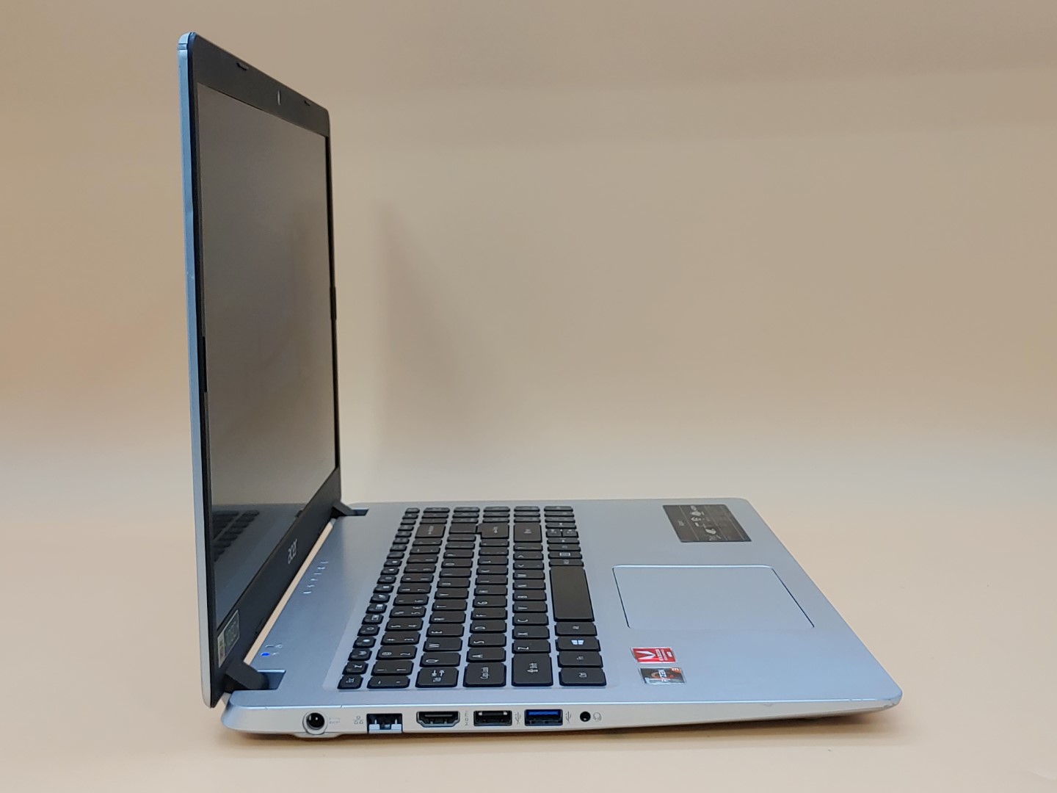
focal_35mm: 44
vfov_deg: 32.9
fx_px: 1344
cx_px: 528
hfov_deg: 42.9
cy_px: 396
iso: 50
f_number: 1.8
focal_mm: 4.36
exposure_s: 1/76
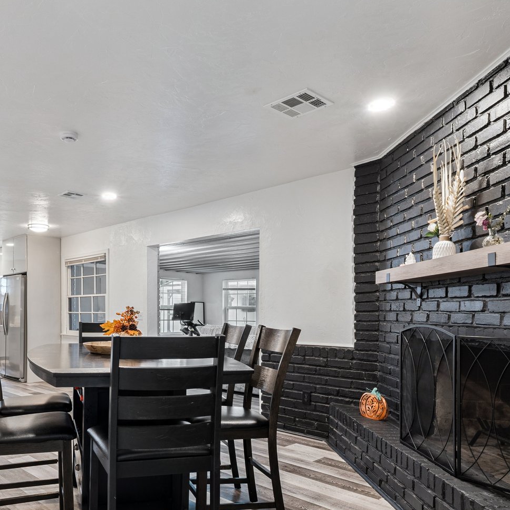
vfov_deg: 58.8
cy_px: 295
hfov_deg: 57.1
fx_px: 450
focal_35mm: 27
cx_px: 151
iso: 100
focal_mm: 10
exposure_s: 1/8
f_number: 8
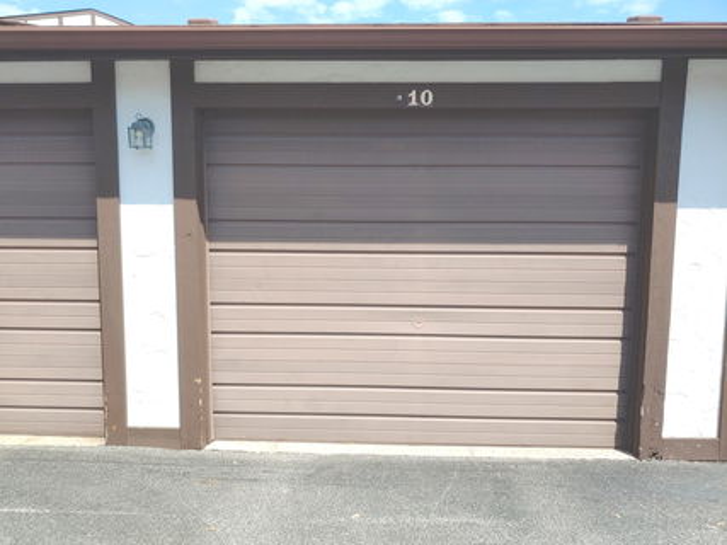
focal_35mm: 25
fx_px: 525
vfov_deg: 54.9
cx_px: 364
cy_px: 272
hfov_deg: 69.4
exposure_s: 1/2083
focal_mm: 4.23
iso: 50
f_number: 1.5
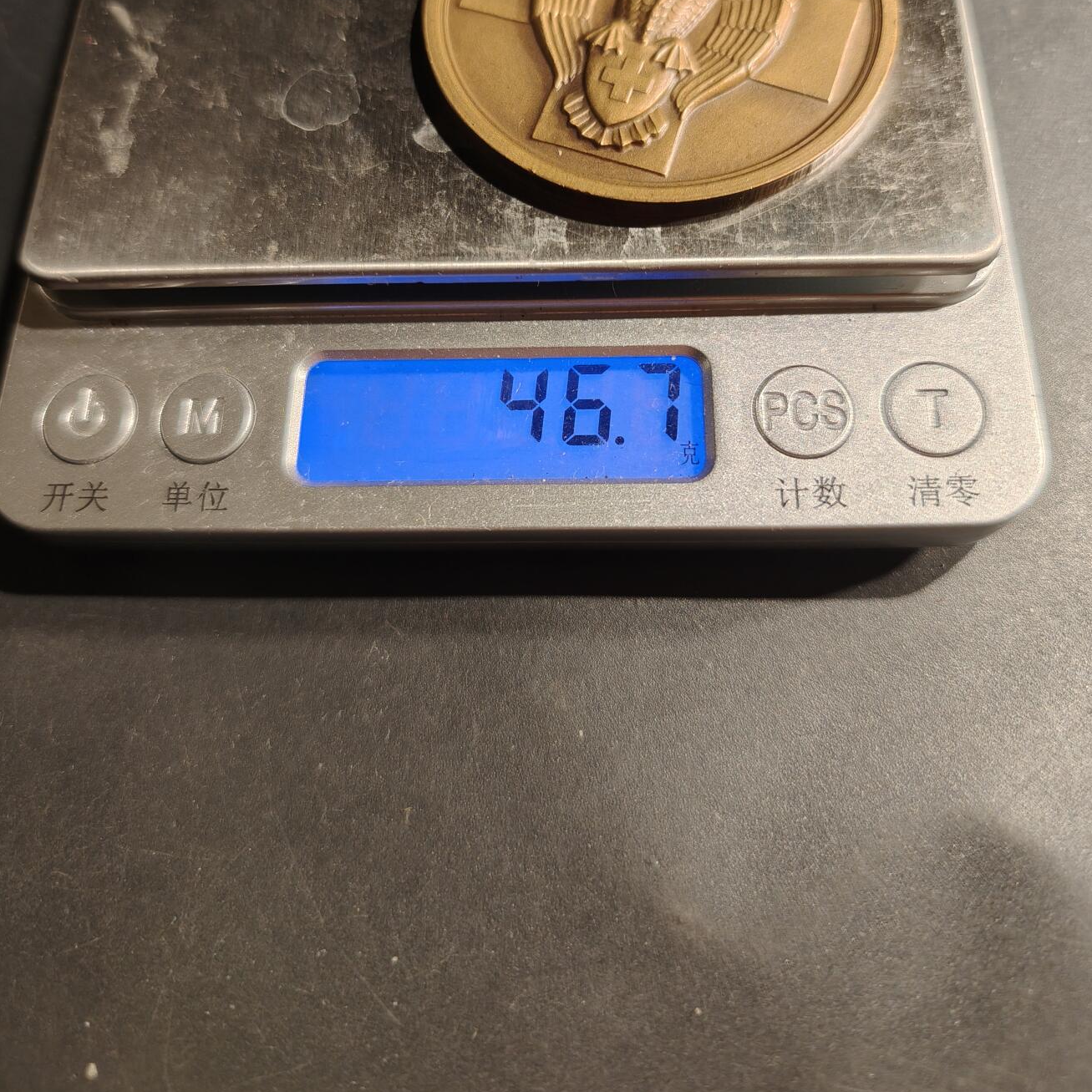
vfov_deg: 56.3
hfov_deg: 57.3
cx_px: 549
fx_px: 999
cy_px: 383
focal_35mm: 28
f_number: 1.6
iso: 250
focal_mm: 6.06
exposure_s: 1/199
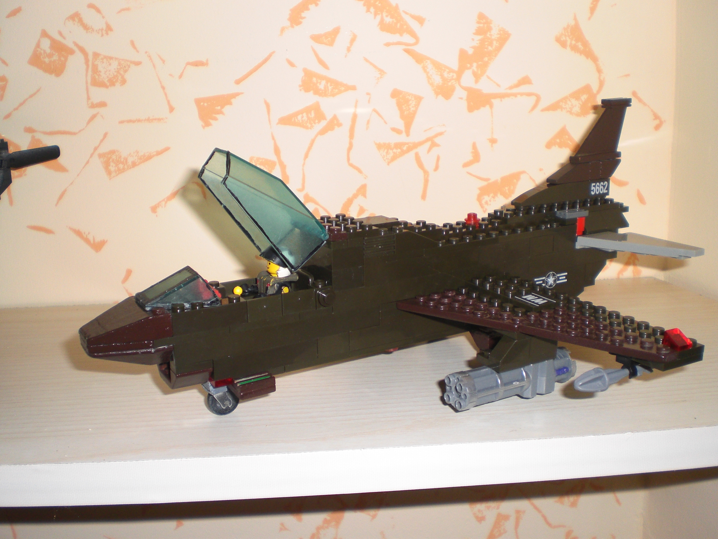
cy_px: 270
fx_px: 788
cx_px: 359
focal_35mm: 38
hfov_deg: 49.0
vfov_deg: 37.7
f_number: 3.1
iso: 100
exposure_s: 1/60
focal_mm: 6.3
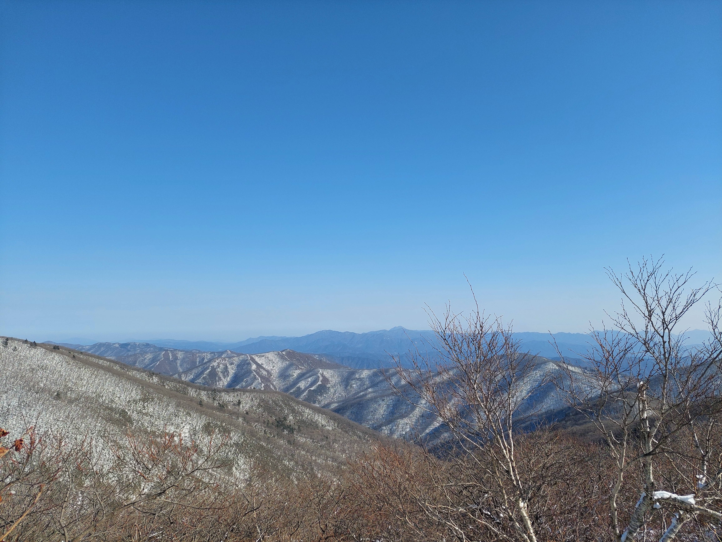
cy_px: 271
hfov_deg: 69.4
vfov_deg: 54.9
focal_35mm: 25
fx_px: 521
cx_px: 361
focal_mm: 5.23
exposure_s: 1/1827
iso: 40
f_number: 1.8
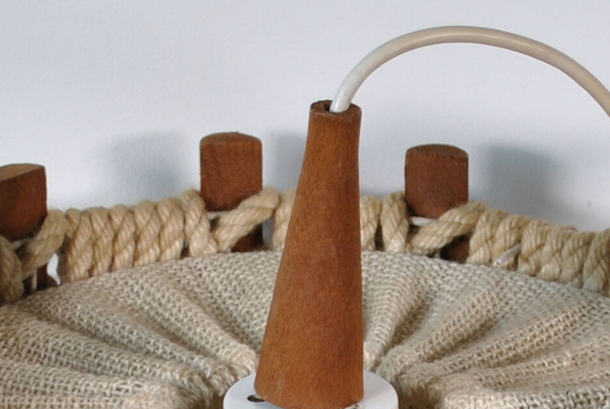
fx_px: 2714
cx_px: 370
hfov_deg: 12.8
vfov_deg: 8.5
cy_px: 549
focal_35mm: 160
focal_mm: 26
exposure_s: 1/160
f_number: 4.2
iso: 200
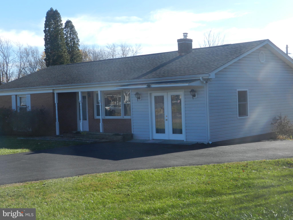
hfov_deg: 36.2
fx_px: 449
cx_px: 146
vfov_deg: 27.5
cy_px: 110
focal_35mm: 53
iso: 160
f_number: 4.4
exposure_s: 1/640
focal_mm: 9.4
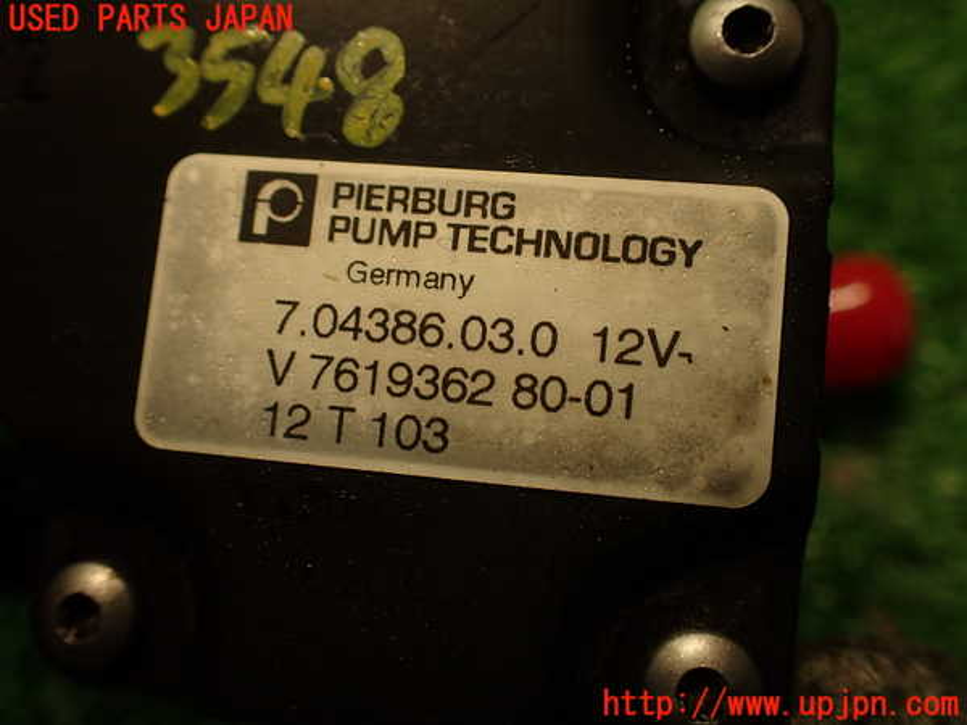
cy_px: 362
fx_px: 894
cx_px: 484
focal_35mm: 32
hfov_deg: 56.8
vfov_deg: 44.2
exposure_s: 1/50
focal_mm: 5.79
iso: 200
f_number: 2.4
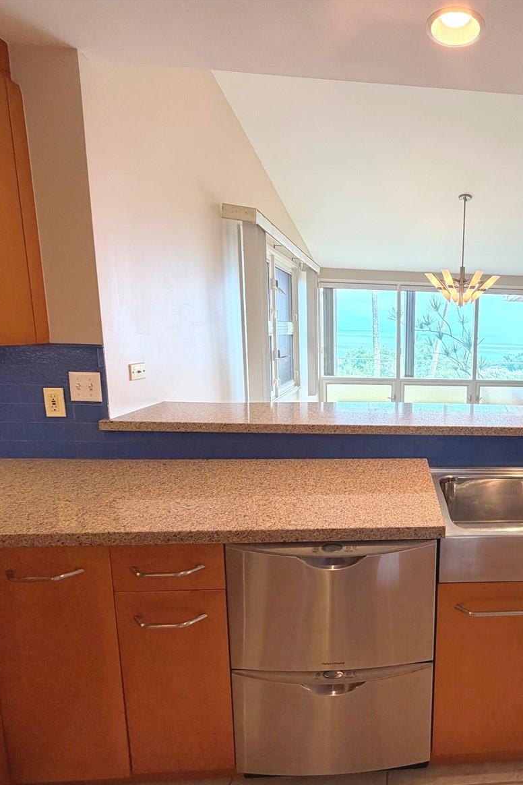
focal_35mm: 20
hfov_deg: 56.6
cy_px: 402
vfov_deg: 84.0
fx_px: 436
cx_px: 431
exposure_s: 1/120
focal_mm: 2.22
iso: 100
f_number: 2.2
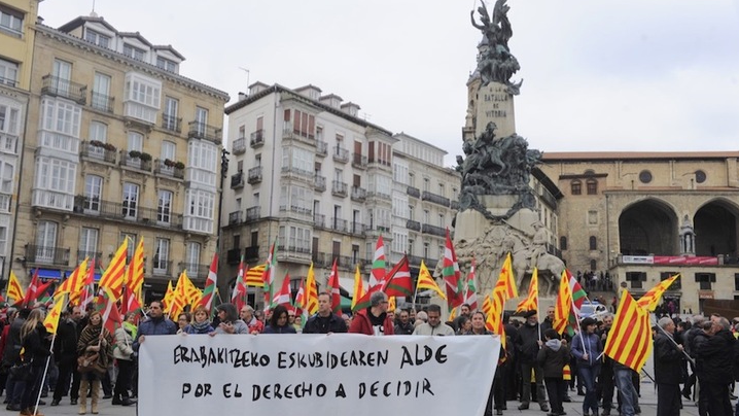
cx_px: 370
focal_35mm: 36
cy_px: 221
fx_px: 705
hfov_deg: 55.3
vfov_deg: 32.8
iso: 200
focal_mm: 34
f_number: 6.3
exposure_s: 1/320
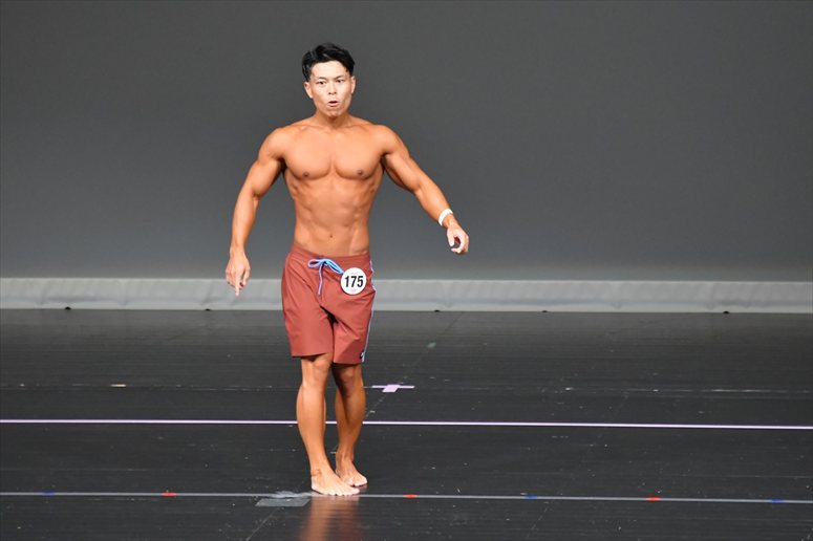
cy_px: 270
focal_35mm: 375
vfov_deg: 3.7
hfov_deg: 5.5
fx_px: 8465
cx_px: 406
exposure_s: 1/400
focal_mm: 250
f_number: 5.6
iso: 5000
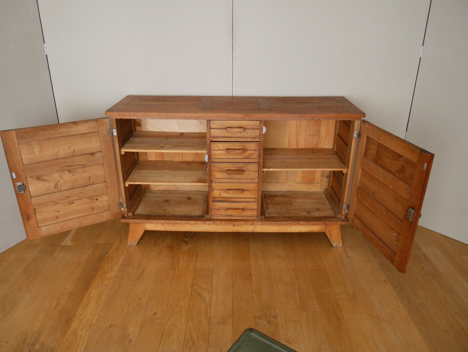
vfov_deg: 53.1
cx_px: 234
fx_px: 352
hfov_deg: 67.3
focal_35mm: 26
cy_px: 176
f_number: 3.6
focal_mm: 13
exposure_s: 1/60
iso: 400
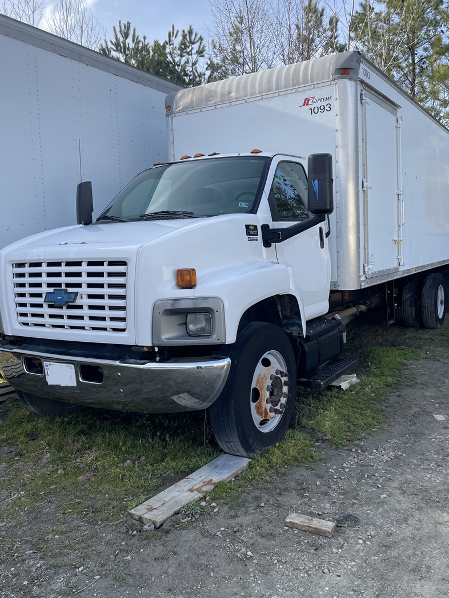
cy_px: 279
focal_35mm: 30
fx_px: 519
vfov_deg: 59.9
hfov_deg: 46.7
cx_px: 244
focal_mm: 4.2
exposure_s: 1/1319
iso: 32
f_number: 1.6
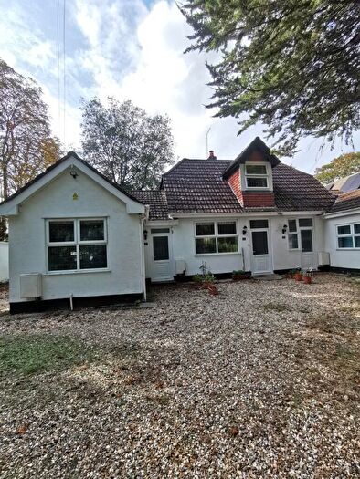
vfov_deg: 94.5
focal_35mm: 16
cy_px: 240
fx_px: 222
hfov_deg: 78.1
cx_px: 180
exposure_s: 1/297
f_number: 2.2
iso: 50
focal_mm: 2.35
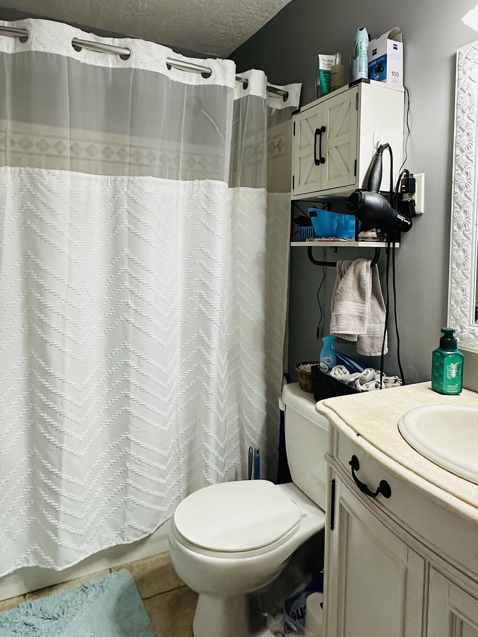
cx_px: 241
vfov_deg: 71.0
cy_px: 261
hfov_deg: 56.8
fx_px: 442
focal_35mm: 24
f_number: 2.2
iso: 250
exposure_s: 1/120
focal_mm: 2.22
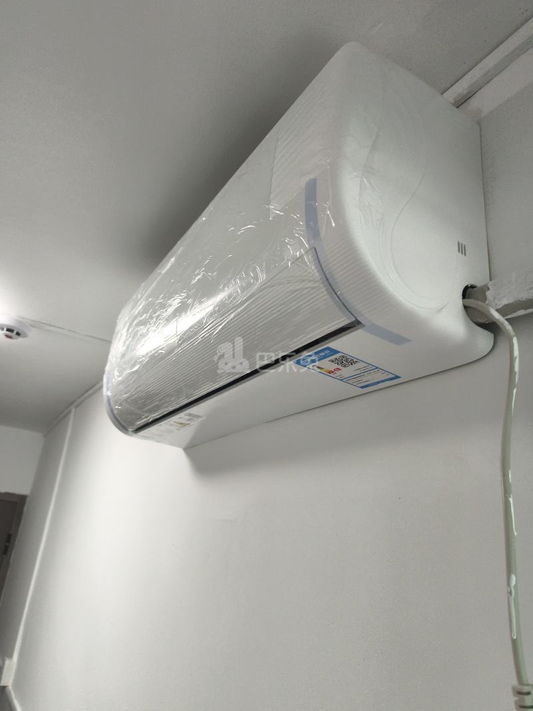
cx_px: 266
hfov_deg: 58.9
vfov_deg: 73.9
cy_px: 356
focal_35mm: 23
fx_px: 472
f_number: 1.57
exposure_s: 1/100
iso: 694
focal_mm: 5.6
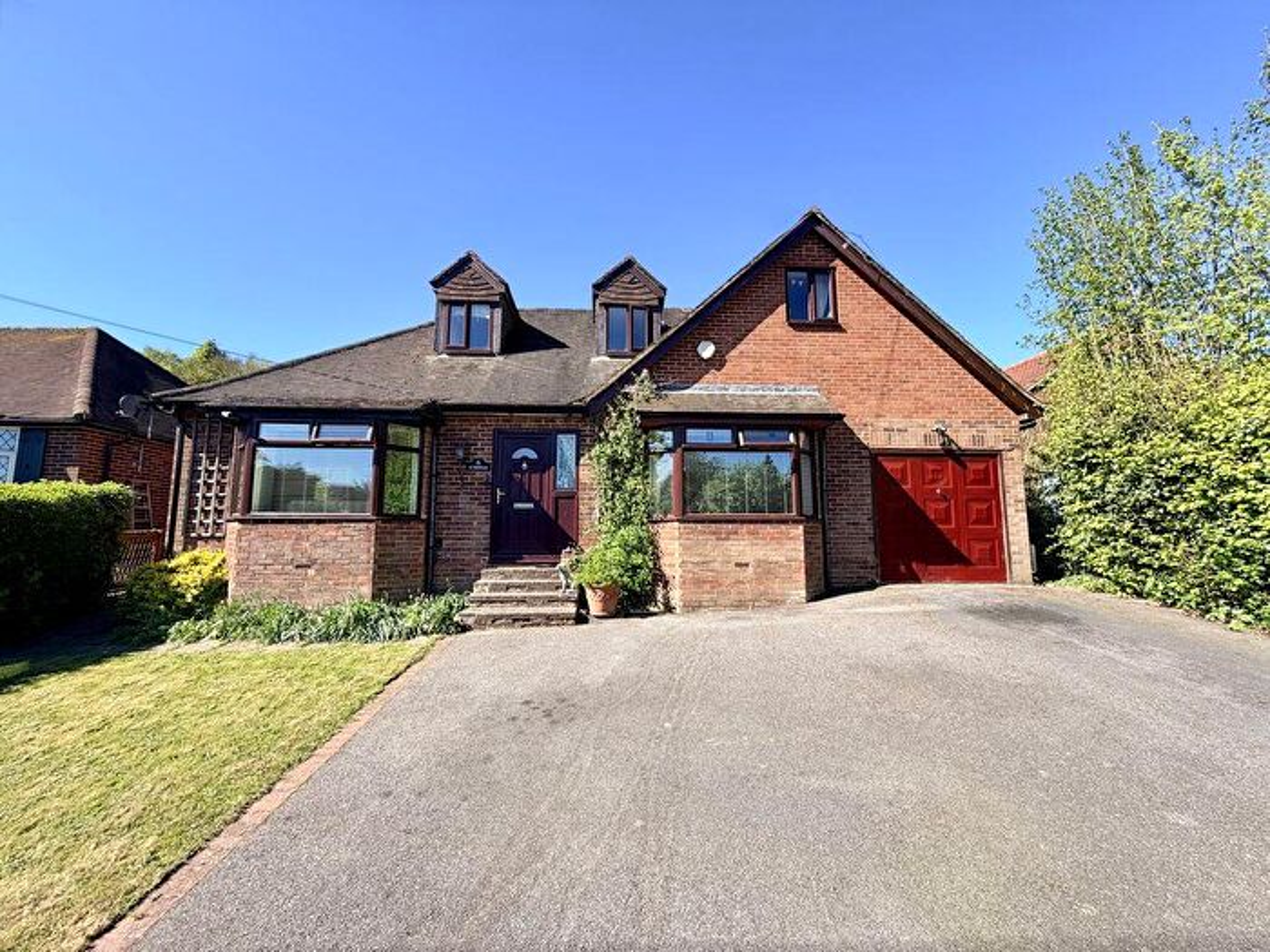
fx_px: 514
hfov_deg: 102.1
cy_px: 476
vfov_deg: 85.7
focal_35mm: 14
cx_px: 635
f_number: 2.2
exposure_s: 1/770
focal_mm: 2.22
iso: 40
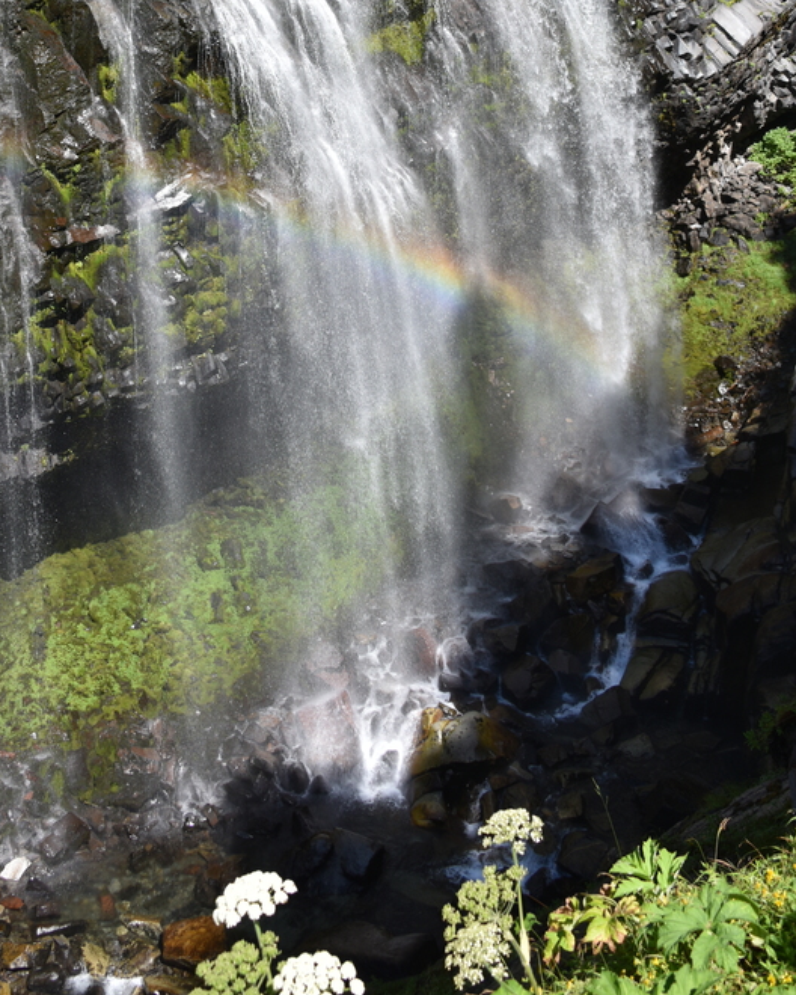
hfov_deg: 29.6
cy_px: 87
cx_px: 300
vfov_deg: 34.5
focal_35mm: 51
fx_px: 1502
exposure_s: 1/250
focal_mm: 28
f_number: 8
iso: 100
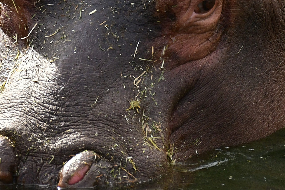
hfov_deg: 2.8
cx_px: 128
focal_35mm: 738
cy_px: 46
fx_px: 5840
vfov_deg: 1.9
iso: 800
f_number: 7.1
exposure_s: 1/1000
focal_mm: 250
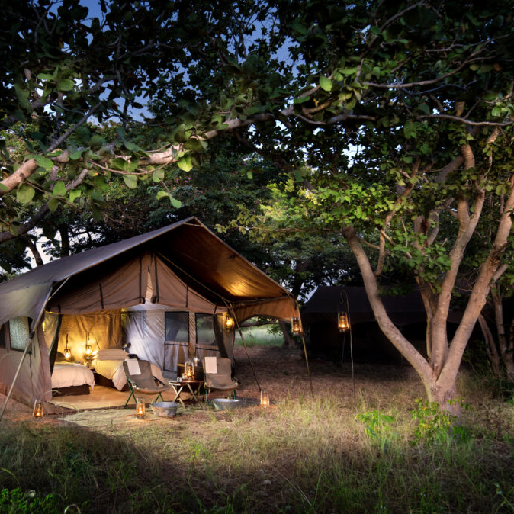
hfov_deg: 51.6
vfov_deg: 52.5
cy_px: 254
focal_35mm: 31
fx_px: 521
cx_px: 174
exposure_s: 3
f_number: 8
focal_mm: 24
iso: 200
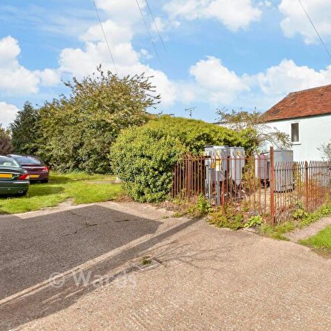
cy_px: 161
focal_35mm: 20
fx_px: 216
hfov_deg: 72.8
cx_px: 217
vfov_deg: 74.8
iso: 200
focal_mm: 10
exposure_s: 1/320
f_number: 8
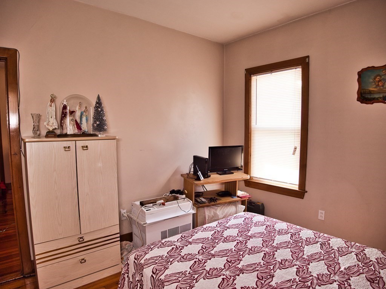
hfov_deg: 76.4
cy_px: 144
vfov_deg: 61.1
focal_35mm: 22
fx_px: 245
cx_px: 193
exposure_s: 1/160
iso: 200
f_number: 2
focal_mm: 11
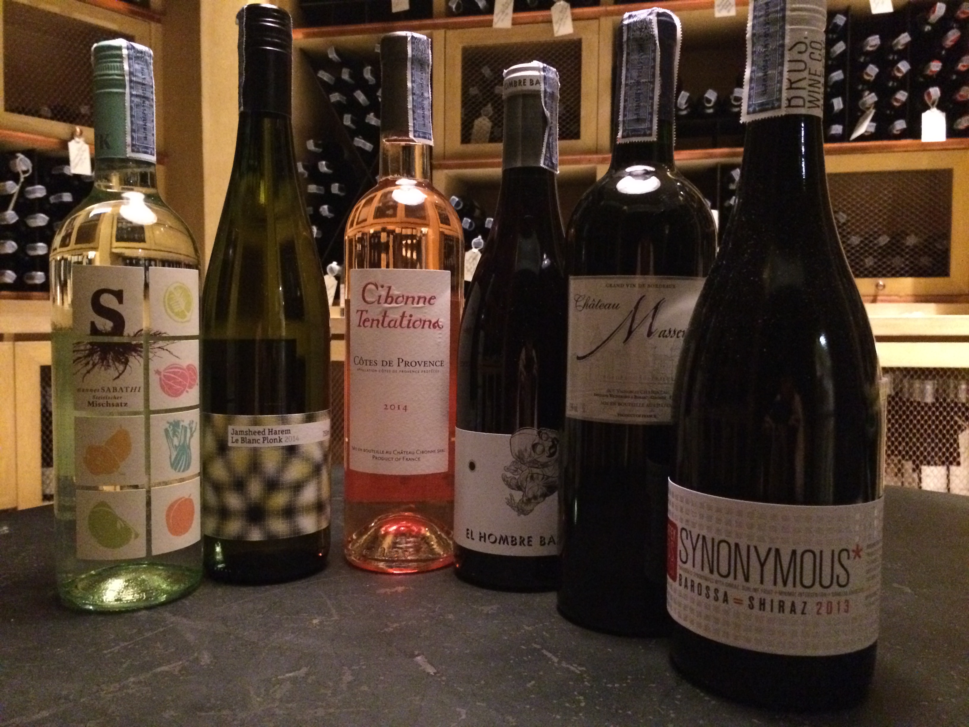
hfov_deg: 61.7
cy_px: 364
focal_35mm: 29
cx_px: 484
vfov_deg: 48.2
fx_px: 812
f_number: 2.2
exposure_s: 1/17
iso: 640
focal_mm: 4.15
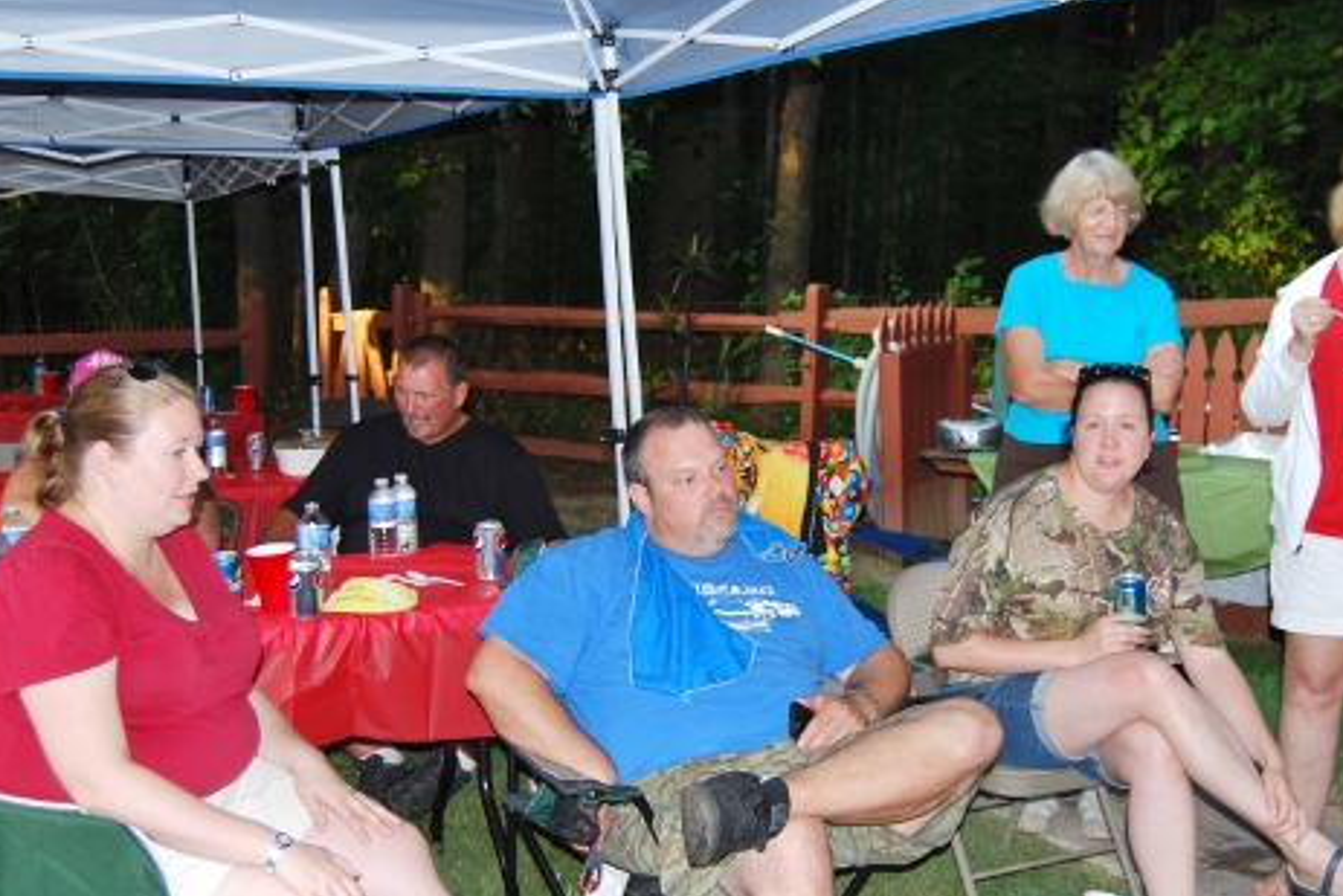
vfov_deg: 28.3
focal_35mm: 48
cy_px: 473
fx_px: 1780
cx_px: 763
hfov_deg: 41.3
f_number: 3.8
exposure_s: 1/60
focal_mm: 23
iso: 200
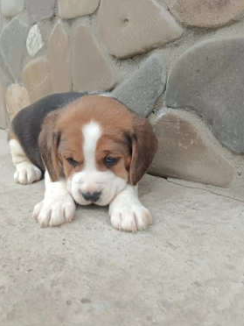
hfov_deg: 48.2
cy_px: 174
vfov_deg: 61.6
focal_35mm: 29
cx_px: 115
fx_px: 273
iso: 166
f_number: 1.9
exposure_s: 1/100
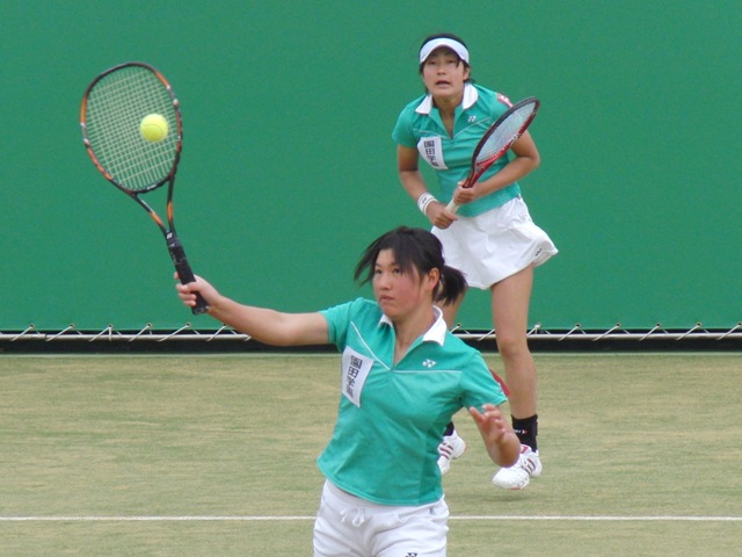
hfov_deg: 6.5
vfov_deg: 4.9
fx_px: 6495
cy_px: 278
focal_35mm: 303
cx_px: 371
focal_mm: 53.6
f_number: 4.6
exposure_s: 1/800
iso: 200
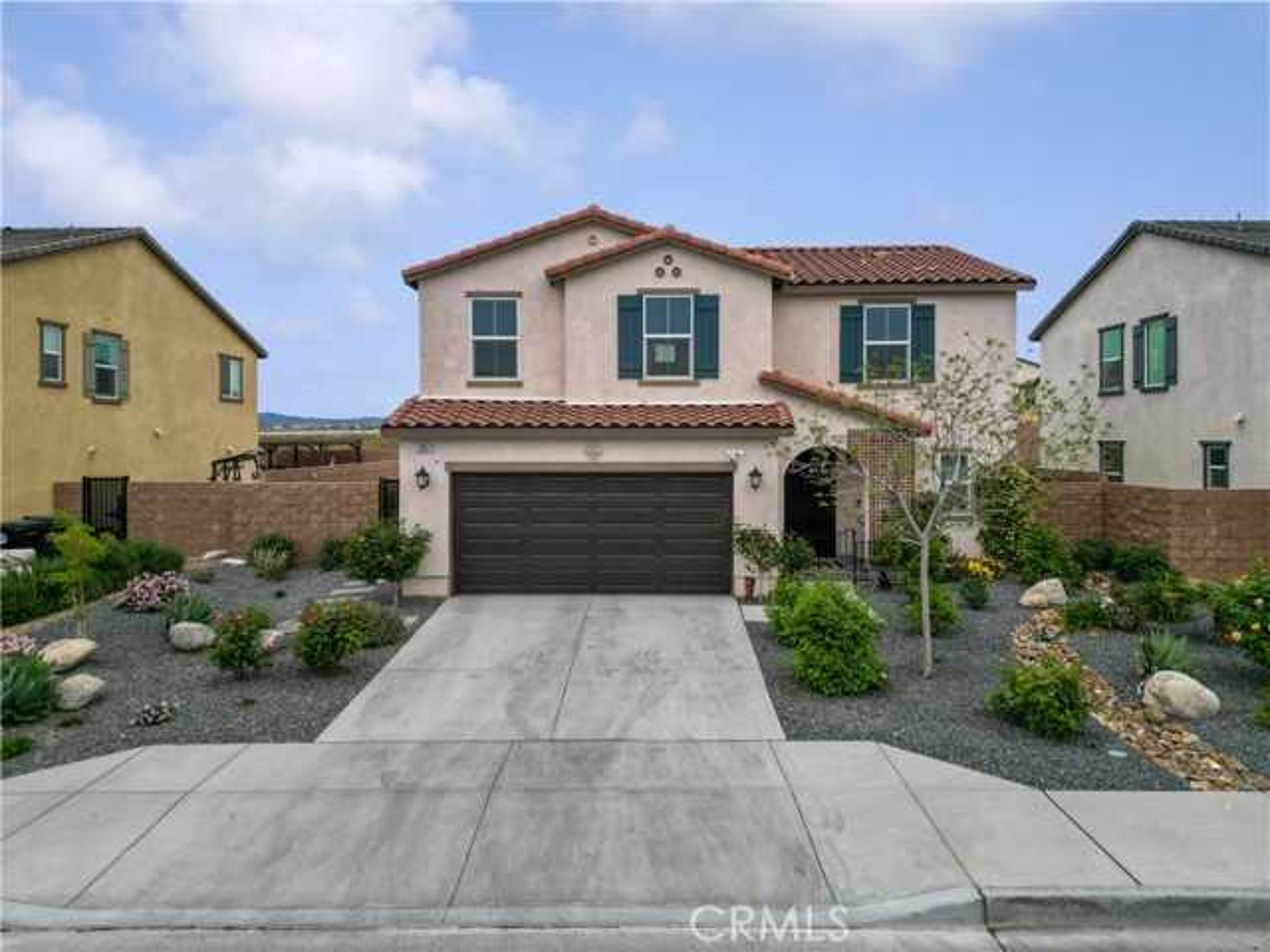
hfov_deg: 71.6
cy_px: 476
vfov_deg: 56.8
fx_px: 881
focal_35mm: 24
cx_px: 635
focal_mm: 6.72
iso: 130
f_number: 1.7
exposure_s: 1/3000
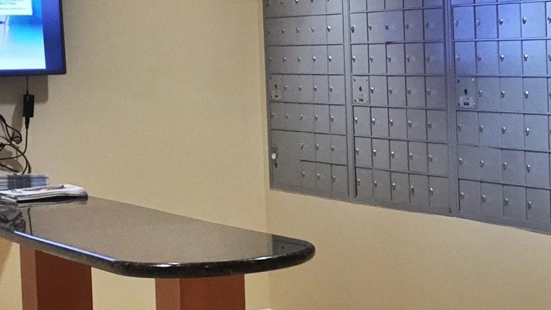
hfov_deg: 20.5
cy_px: 146
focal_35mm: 100
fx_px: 1461
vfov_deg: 12.1
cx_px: 586
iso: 160
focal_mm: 4.15
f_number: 2.2
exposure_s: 1/30
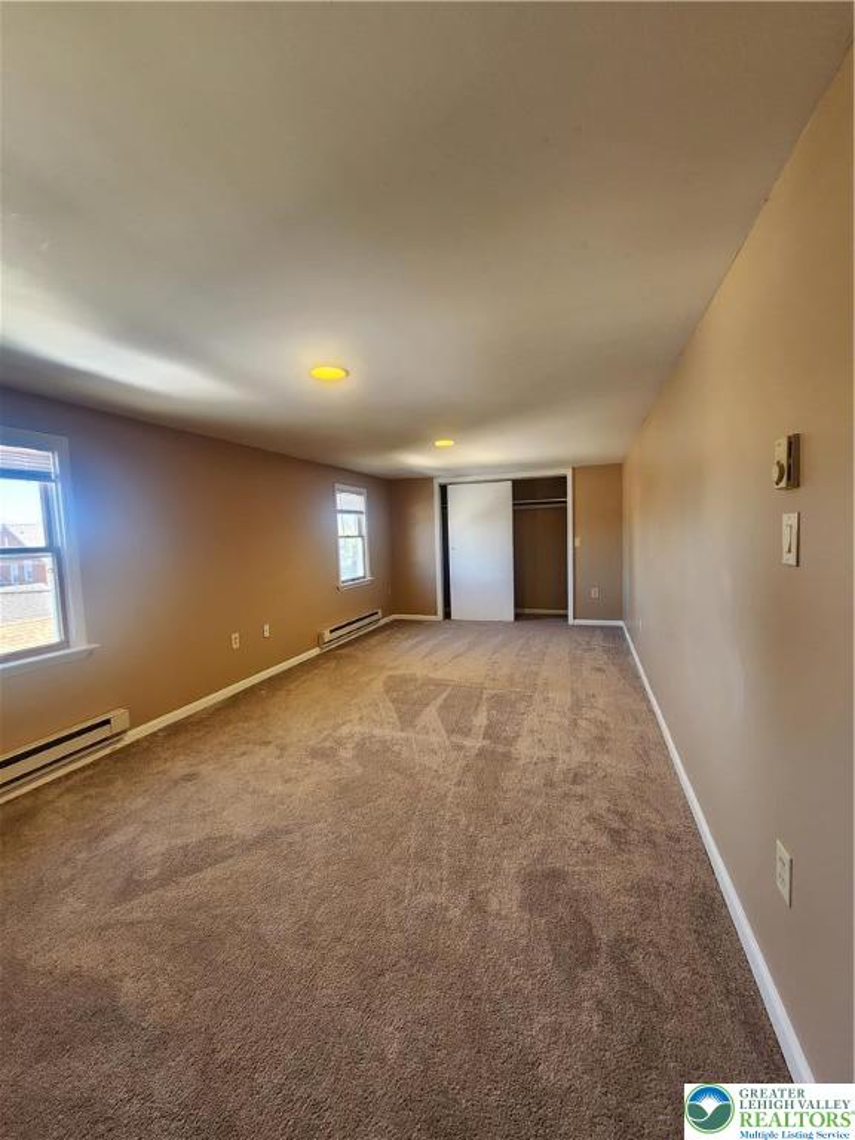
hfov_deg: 89.9
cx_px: 428
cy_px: 570
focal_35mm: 13
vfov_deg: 106.2
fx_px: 428
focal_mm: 2.2
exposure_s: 1/60
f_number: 2.2
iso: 250
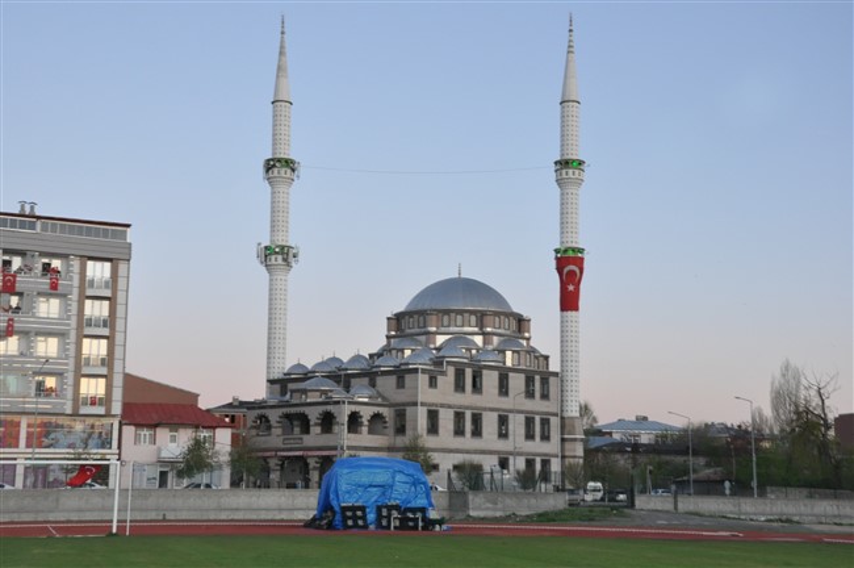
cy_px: 284
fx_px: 1351
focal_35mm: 57
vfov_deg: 23.7
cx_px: 427
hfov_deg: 35.1
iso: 1000
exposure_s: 1/80
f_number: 9
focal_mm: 38
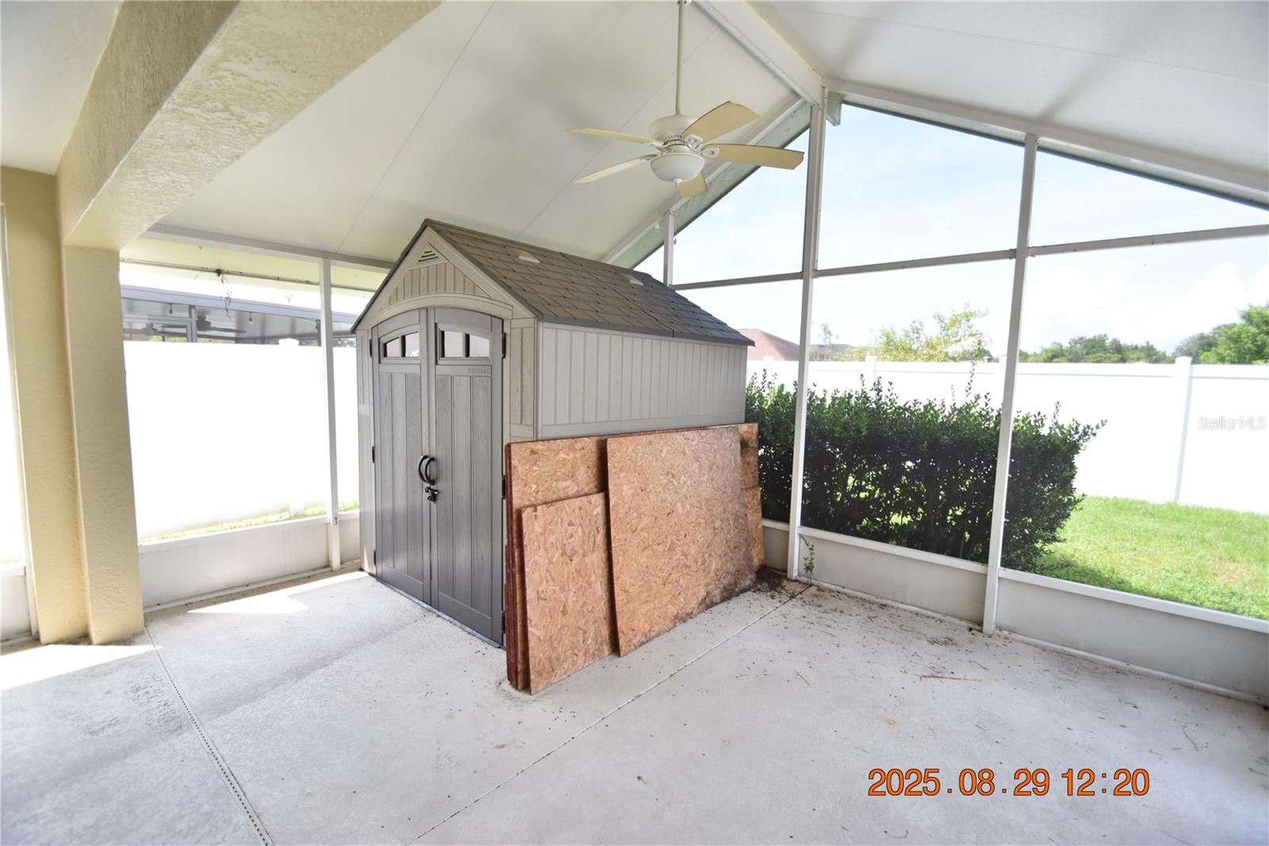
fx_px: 529
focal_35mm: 15
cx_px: 634
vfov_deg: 77.3
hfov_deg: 100.4
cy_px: 423
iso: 800
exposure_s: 1/500
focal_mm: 10
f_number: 3.5
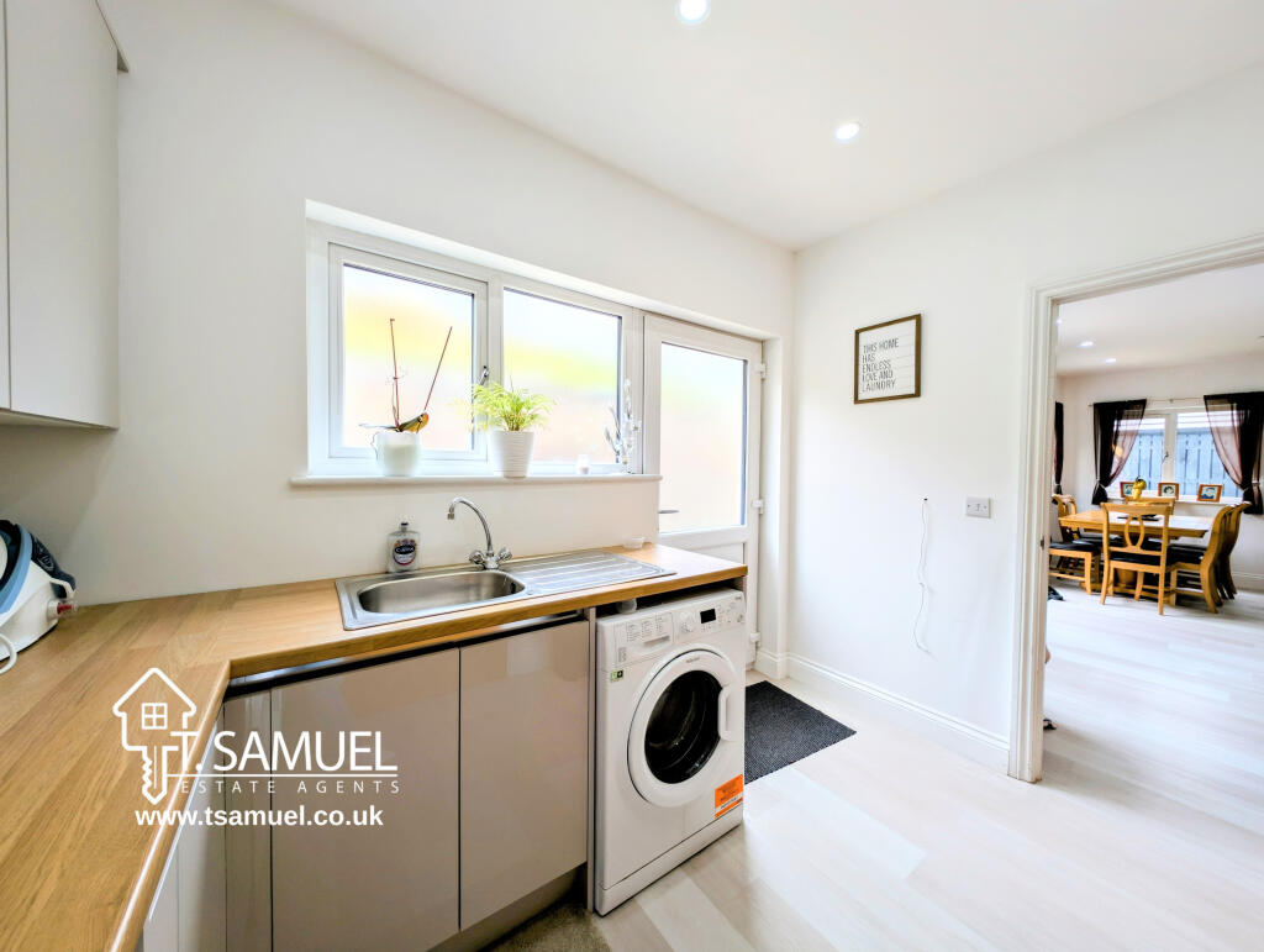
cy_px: 476
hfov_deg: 110.5
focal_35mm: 12
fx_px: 439
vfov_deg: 94.6
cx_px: 632
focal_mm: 2.23
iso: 37
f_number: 1.95
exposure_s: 1/146
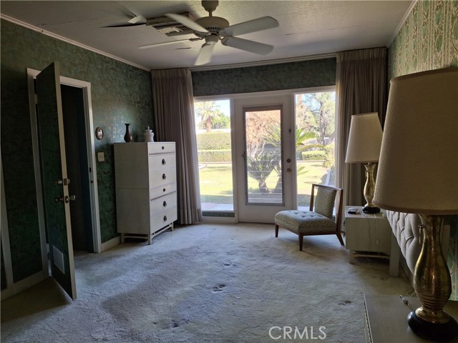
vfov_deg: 54.9
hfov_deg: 69.4
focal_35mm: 25
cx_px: 229
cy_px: 172
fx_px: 331
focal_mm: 4.69
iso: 40
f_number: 1.8
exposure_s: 1/120
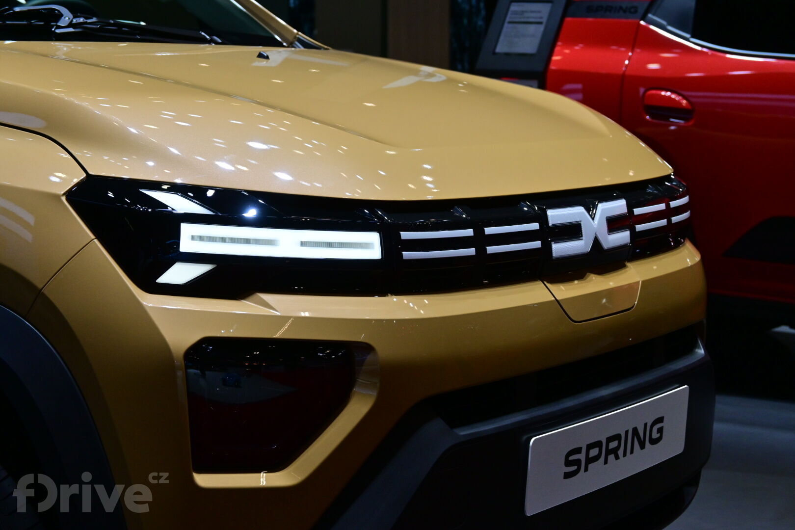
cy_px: 265
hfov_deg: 27.0
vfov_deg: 18.2
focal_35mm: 75
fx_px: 1656
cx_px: 398
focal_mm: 50
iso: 800
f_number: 6.3
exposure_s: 1/500
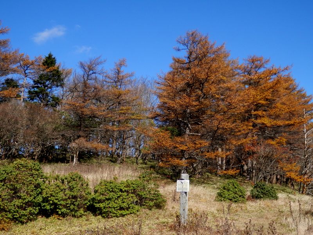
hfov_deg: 42.1
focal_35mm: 45
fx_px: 407
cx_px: 156
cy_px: 118
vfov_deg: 32.2
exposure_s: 1/640
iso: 80
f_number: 3.8
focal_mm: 8
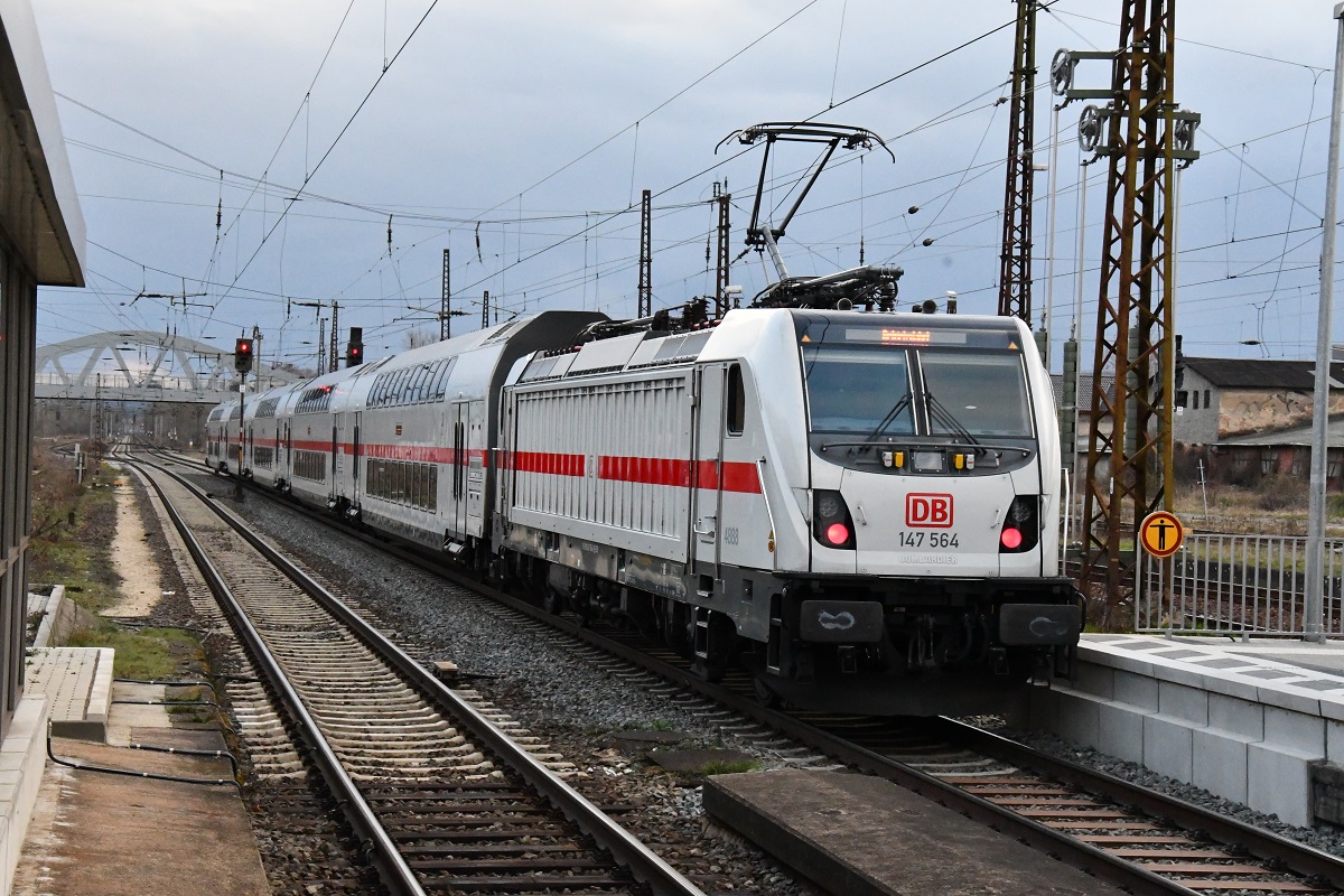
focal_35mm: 72
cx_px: 672
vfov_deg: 18.9
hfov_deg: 28.1
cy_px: 448
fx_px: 2688
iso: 8000
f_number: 14
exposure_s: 1/400
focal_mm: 48
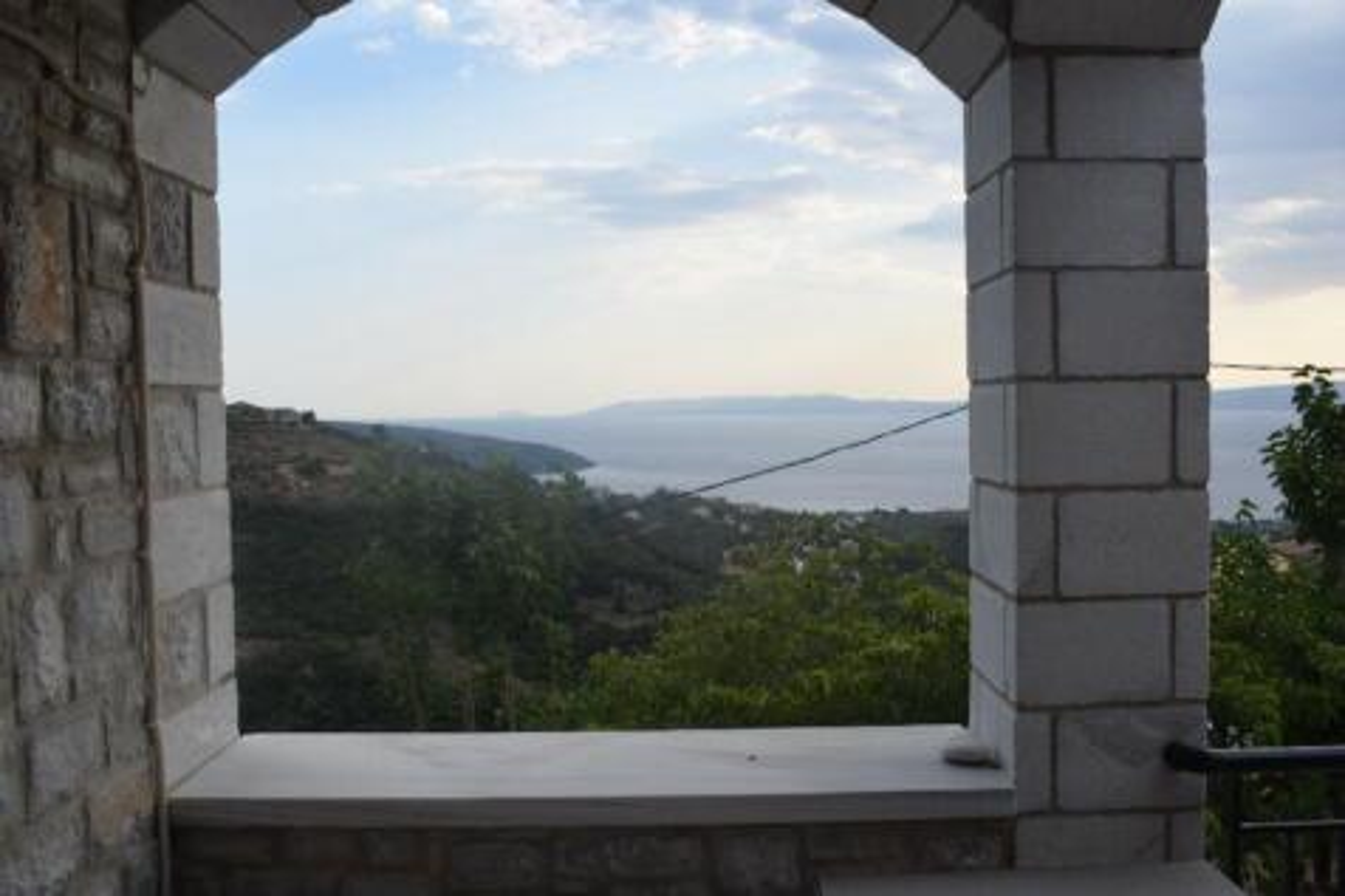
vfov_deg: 43.6
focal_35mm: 30
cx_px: 672
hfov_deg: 61.9
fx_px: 1120
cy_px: 448
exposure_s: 1/250
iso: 200
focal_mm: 20
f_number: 8
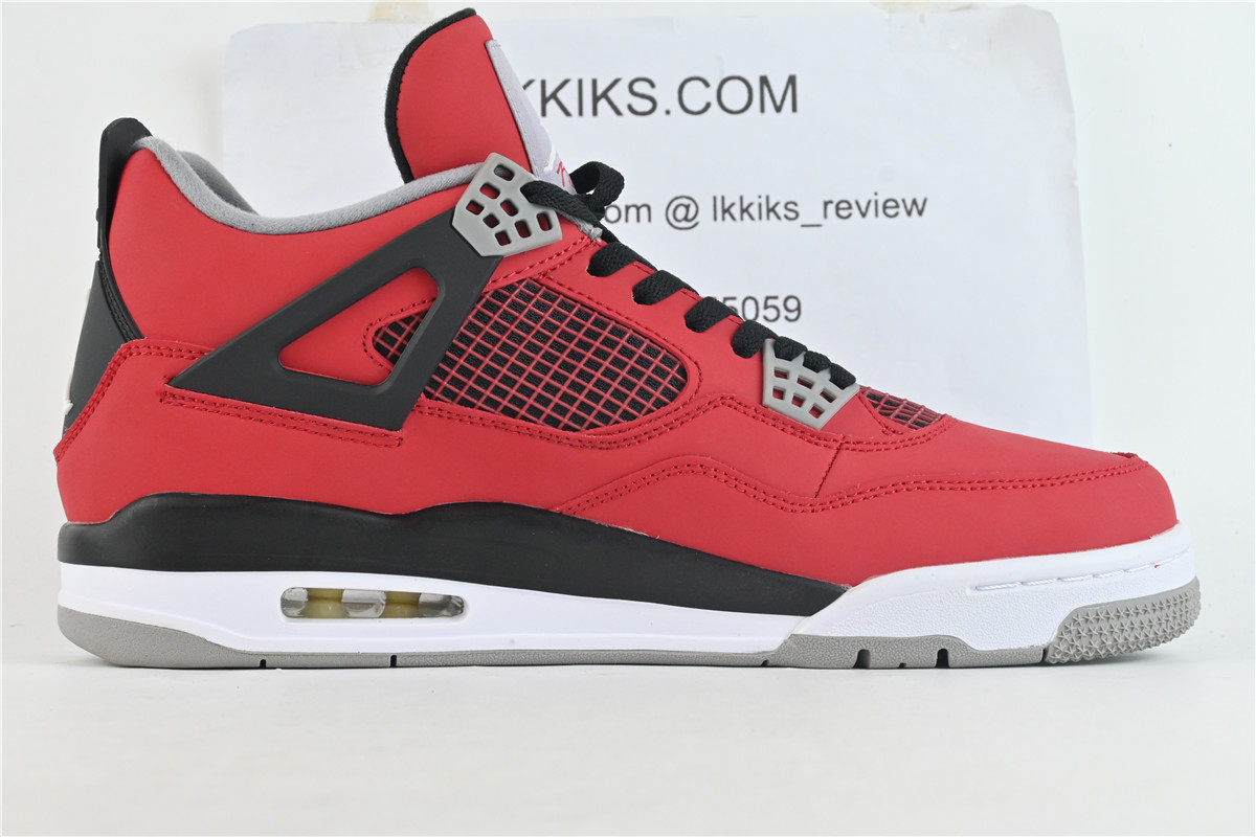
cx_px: 628
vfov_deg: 24.4
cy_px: 418
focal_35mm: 56
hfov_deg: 35.9
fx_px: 1936
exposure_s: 1/100
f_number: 9
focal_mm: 37
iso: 1250
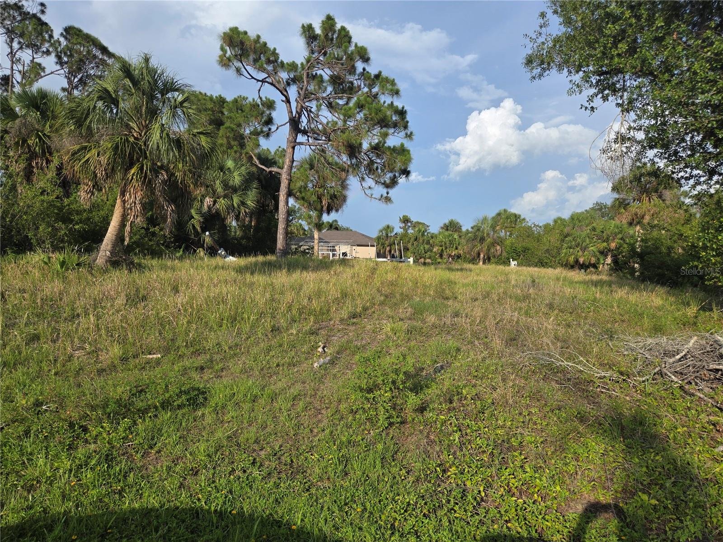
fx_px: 480
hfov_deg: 73.9
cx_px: 362
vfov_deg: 58.9
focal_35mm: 23
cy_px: 271
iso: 32
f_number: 1.8
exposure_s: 1/2921
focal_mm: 5.4
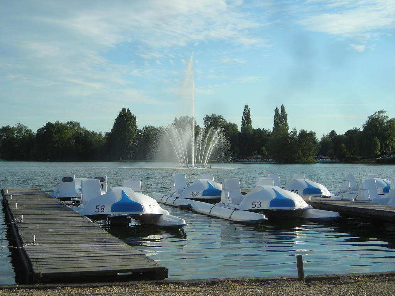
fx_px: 742
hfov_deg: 29.8
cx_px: 198
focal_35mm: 65
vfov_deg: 22.6
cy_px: 148
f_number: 3.9
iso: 50
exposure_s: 1/422
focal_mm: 10.8
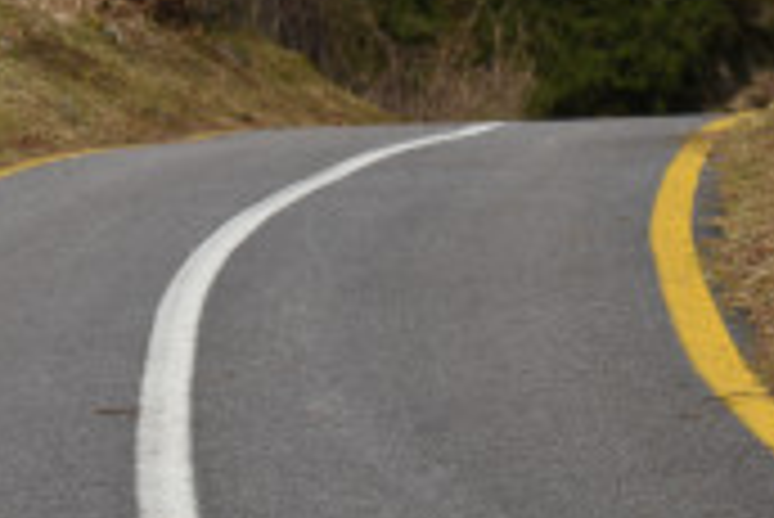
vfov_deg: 4.6
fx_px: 6369
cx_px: 252
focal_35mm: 296
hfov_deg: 7.0
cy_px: 457
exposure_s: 1/200
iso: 160
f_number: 8
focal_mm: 120
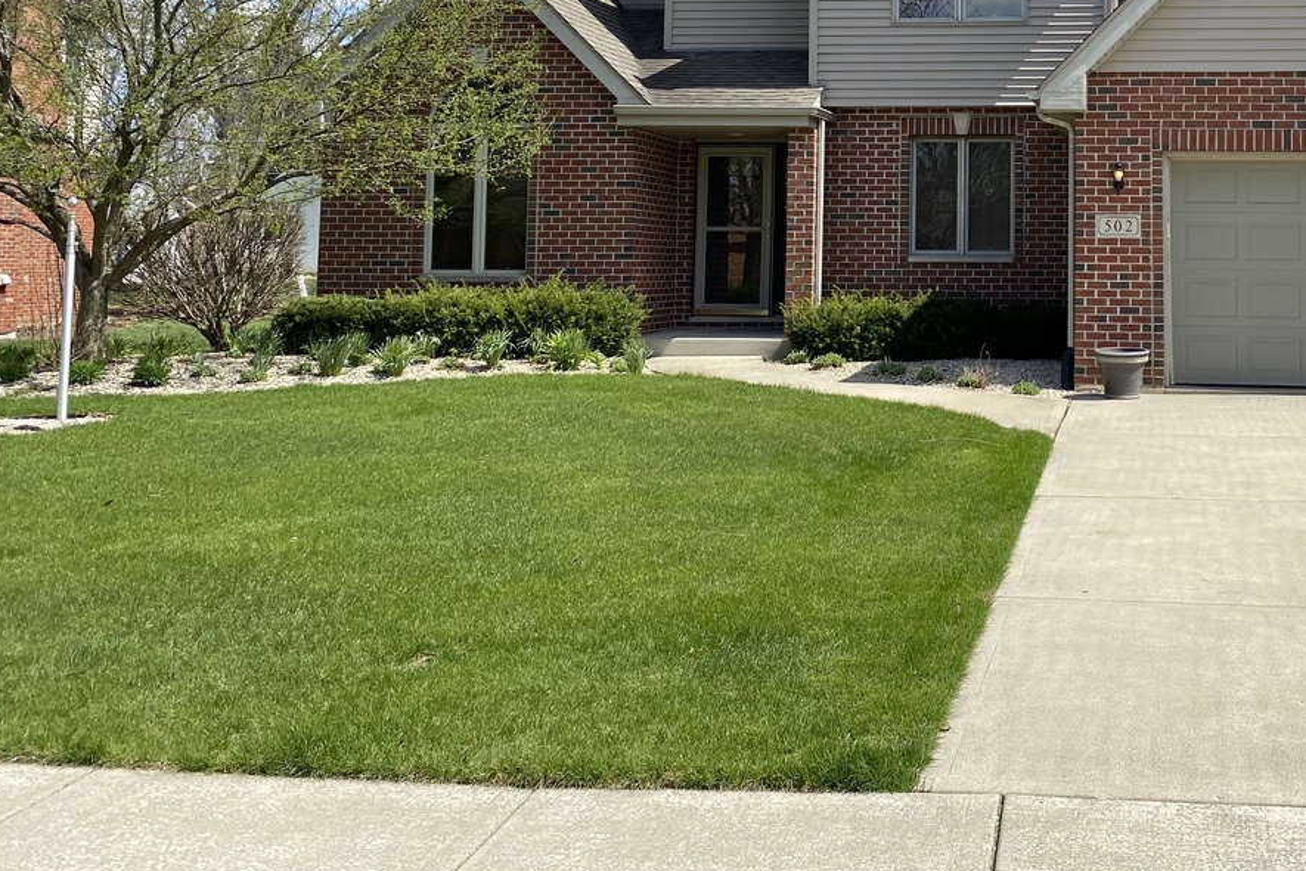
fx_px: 1596
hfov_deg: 42.7
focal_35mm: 44
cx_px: 1020
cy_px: 140
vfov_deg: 29.6
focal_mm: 4.25
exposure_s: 1/3135
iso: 32
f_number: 1.8
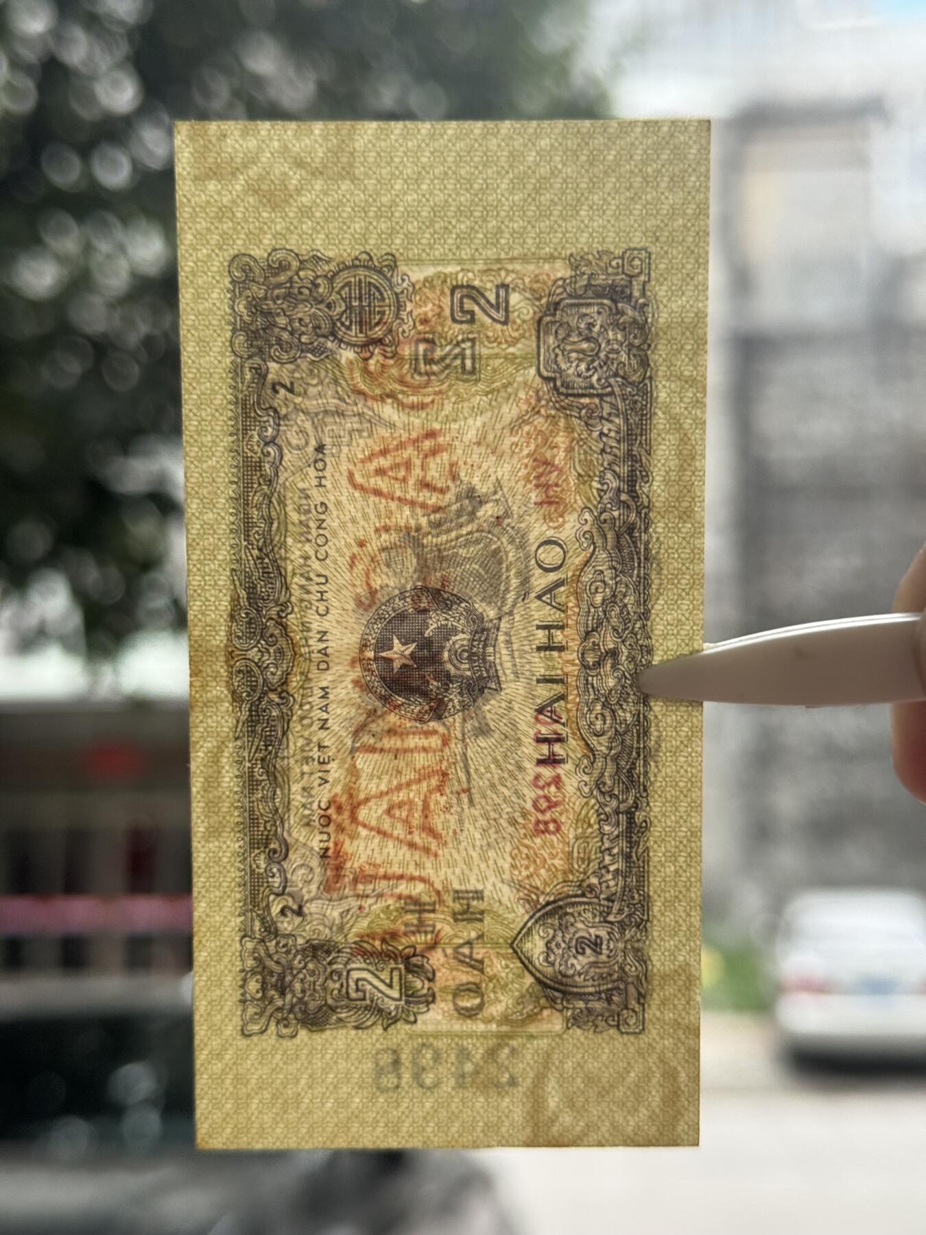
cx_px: 463
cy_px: 618
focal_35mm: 48
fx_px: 1712
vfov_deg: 39.7
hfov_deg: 30.3
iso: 160
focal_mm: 6.76
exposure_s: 1/60
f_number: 1.78
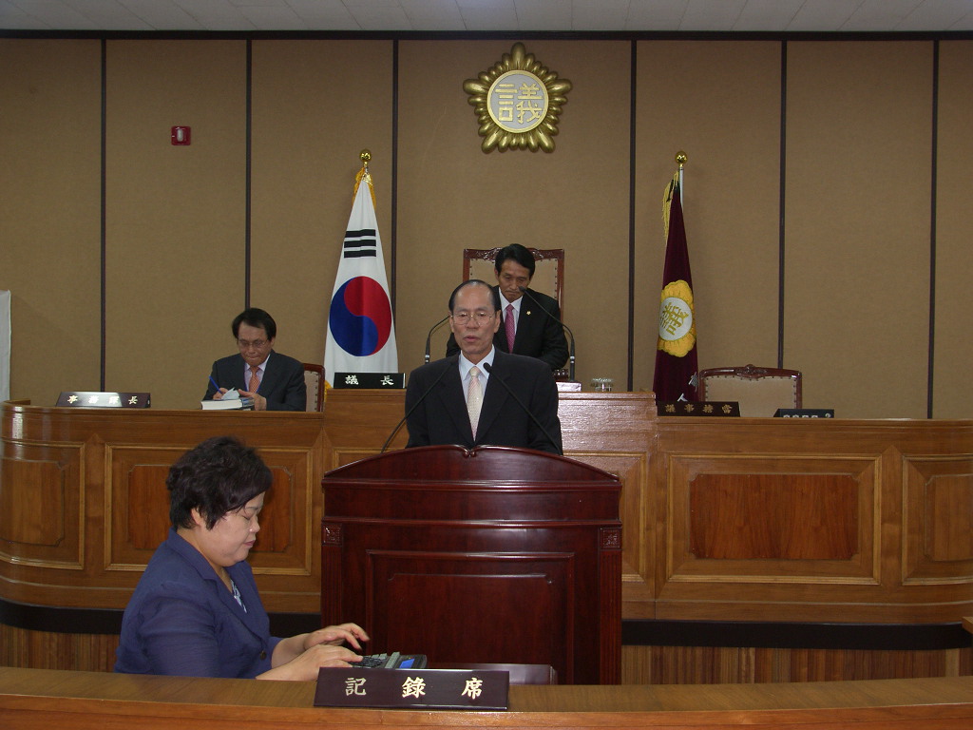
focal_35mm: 50
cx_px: 486
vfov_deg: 29.1
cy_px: 365
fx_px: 1405
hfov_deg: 38.2
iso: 100
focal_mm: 12.9
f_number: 2.5
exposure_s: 1/50
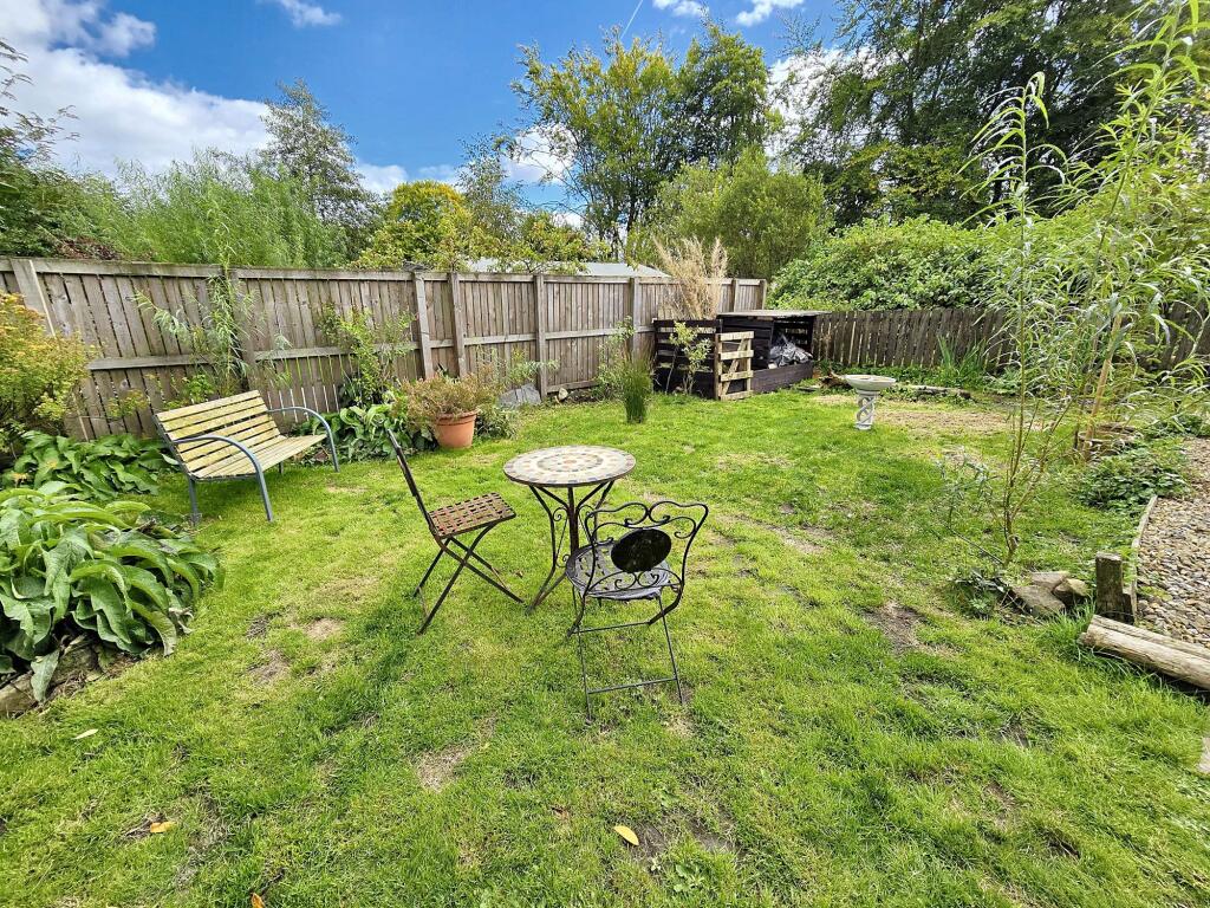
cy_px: 454
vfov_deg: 89.9
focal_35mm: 13
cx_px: 605
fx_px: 454
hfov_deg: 106.2
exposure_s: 1/978
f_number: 2.2
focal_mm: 2.2
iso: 50
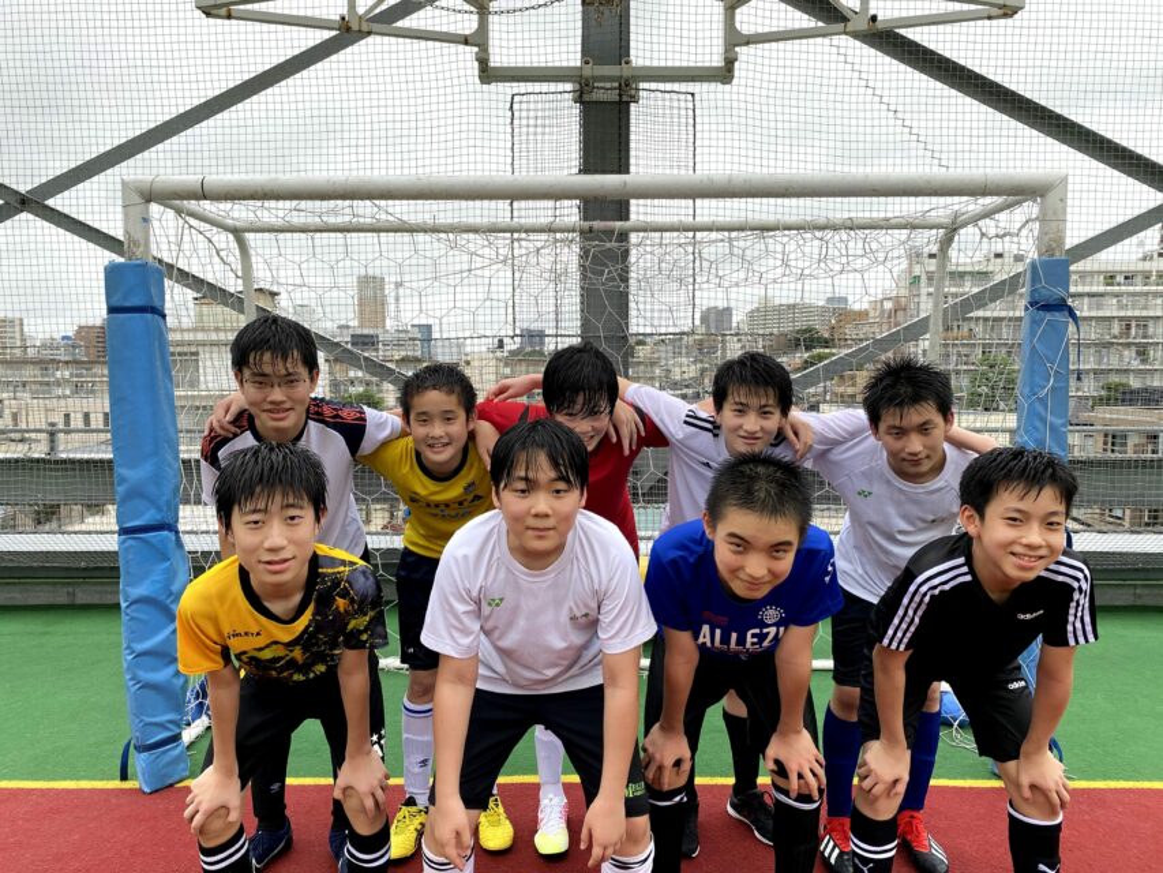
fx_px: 874
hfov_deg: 67.3
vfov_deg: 53.1
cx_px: 582
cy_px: 436
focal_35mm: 26
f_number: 1.8
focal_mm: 4.25
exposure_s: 1/121
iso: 50
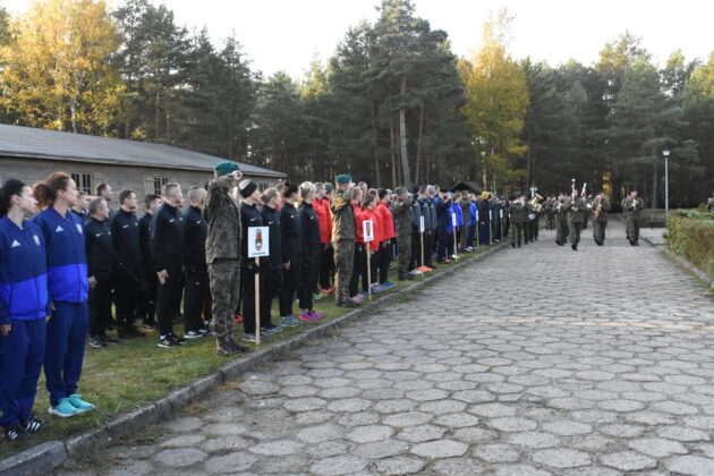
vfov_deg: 36.9
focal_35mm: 36
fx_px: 714
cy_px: 238
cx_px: 357
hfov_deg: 53.1
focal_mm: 24
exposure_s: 1/500
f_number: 11
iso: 6400
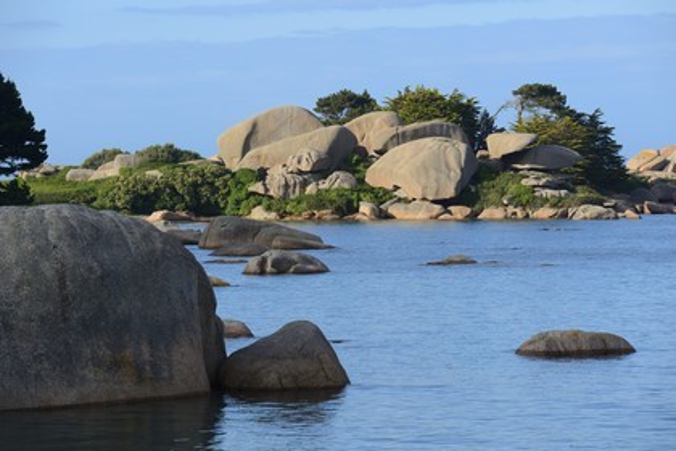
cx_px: 338
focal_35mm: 200
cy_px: 226
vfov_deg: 6.9
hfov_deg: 10.3
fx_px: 3755
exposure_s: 1/250
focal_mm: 200
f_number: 10
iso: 200
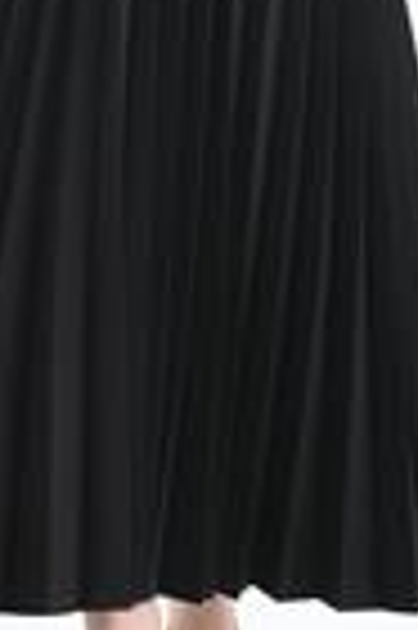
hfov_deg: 6.7
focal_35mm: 204
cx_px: 189
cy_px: -81
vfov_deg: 10.0
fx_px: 3562
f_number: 7.1
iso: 250
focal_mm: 50
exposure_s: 1/125
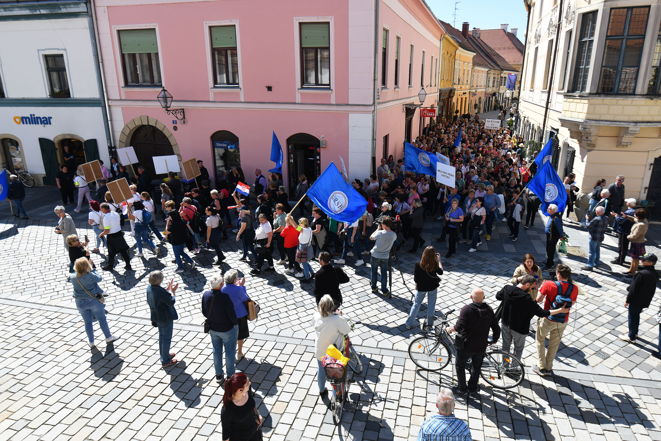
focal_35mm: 21
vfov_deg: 59.5
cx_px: 330
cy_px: 220
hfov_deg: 81.2
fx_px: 386
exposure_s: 1/500
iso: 64
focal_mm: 21
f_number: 5
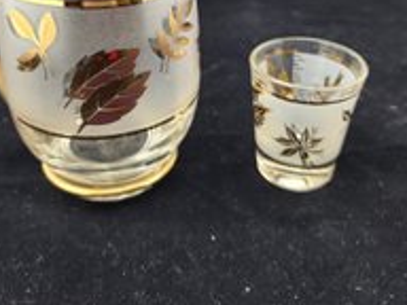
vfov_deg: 34.0
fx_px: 482
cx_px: 194
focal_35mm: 41
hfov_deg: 45.8
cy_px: 56
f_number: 1.8
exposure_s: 1/180
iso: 80
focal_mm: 6.4
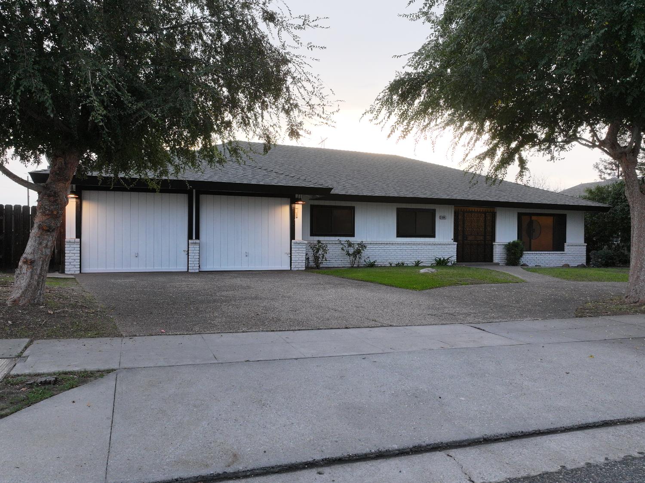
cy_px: 242
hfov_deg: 71.6
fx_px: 447
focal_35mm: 24
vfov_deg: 56.8
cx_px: 322
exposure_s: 1/200
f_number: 2.8
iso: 420
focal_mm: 12.29
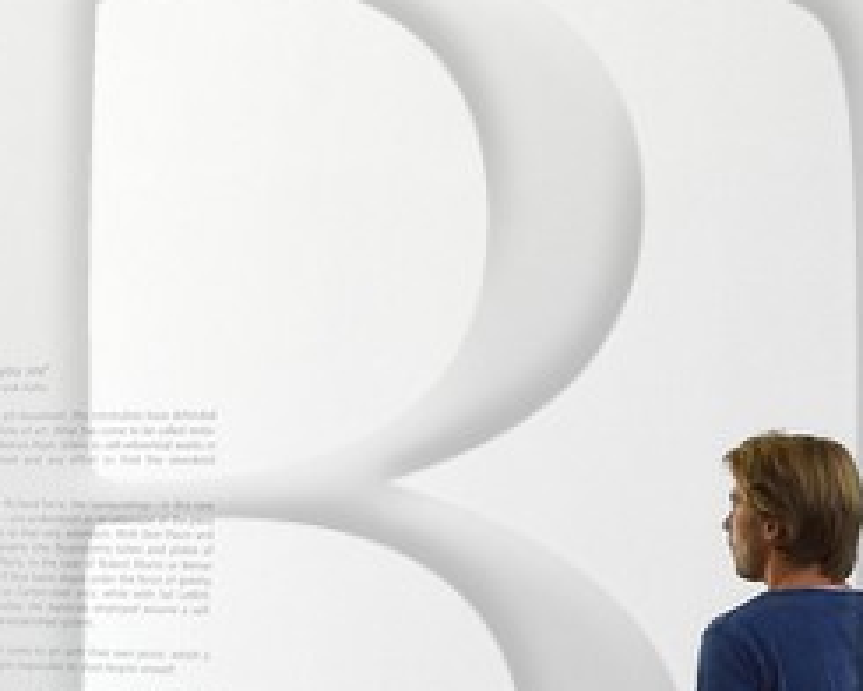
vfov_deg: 10.5
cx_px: 768
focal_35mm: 147
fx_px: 3755
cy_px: 529
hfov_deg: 13.0
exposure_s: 1/160
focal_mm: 24
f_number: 8
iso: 800
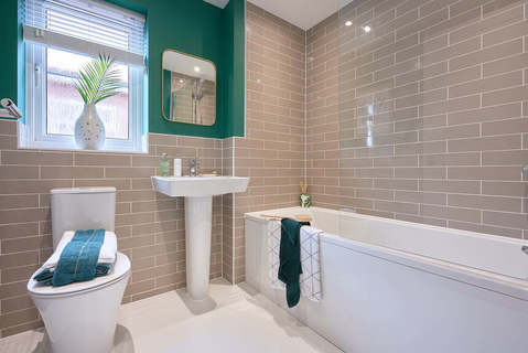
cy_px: 176
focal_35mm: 16
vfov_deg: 73.8
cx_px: 264
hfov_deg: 96.7
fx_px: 235
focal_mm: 16
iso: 100
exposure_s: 1/3
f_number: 10
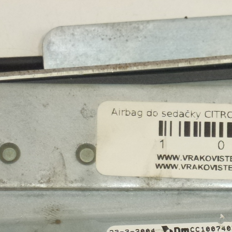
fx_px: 1911
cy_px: 234
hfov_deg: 6.9
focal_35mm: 252
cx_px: 188
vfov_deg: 6.9
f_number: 5
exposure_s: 1/160
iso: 400
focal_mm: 18.7
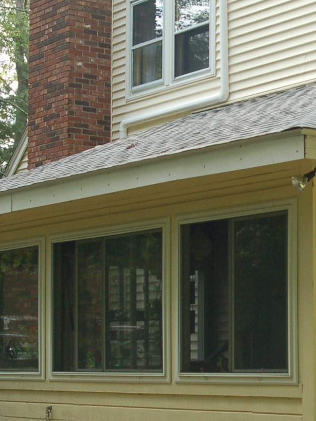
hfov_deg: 13.7
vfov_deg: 18.7
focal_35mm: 105
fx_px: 1277
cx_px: 380
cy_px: 220
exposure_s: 1/160
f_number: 6.3
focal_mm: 28
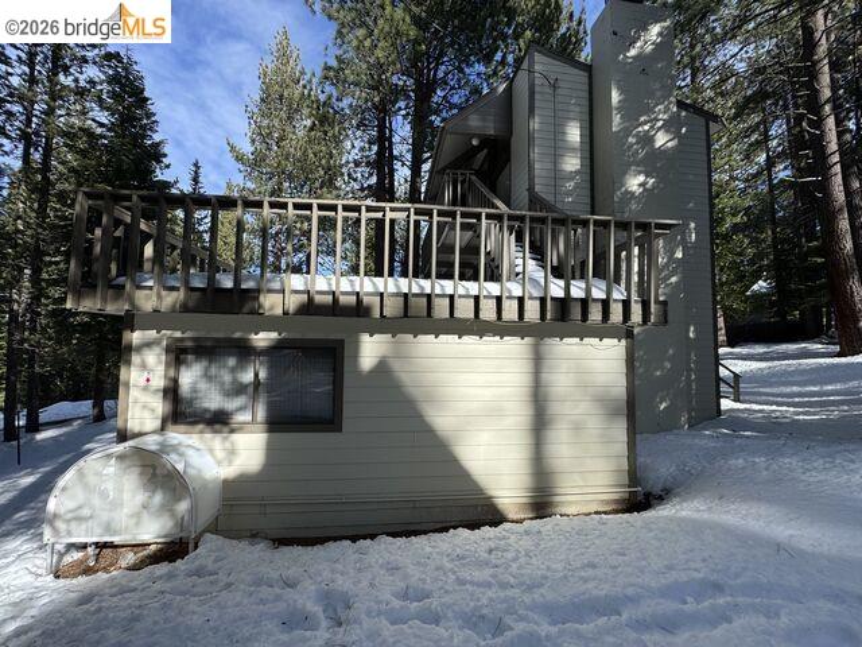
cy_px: 324
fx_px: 349
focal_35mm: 14
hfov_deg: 102.1
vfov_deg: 85.7
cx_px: 431
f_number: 2.2
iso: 40
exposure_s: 1/1709
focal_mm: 2.22
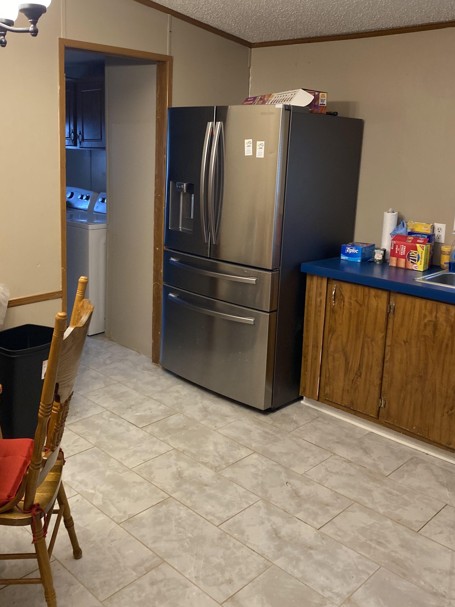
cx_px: 199
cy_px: 245
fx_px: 578
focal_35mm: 33
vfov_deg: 55.0
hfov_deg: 42.9
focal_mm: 4.25
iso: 160
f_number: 1.8
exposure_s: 1/60
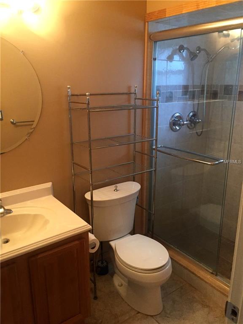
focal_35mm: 29
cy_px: 162
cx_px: 122
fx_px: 271
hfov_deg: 48.2
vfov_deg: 61.7
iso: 200
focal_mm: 4.15
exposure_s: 1/30
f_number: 2.2
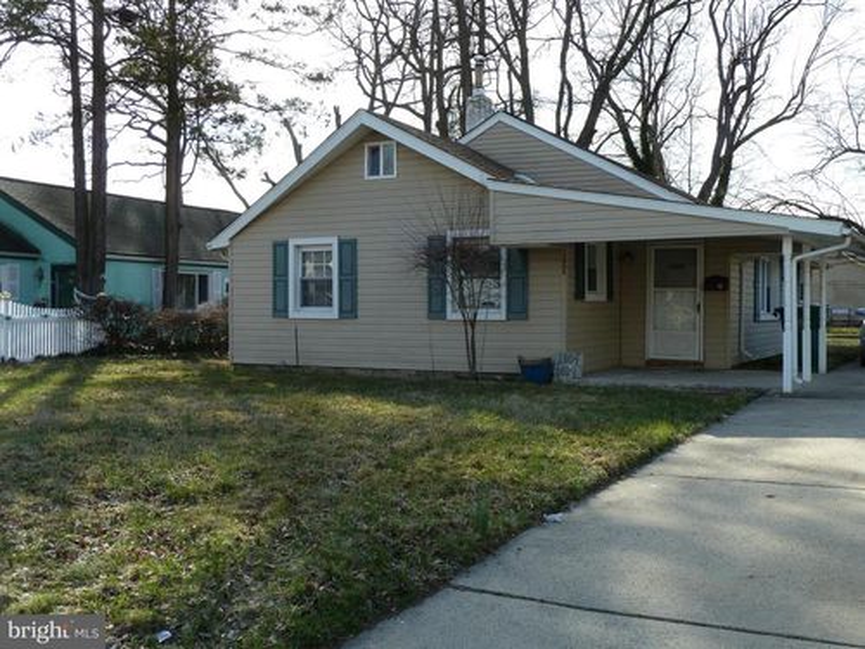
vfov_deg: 38.7
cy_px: 324
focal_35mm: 37
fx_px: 925
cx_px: 432
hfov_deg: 50.1
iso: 80
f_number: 4
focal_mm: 6.1
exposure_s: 1/250
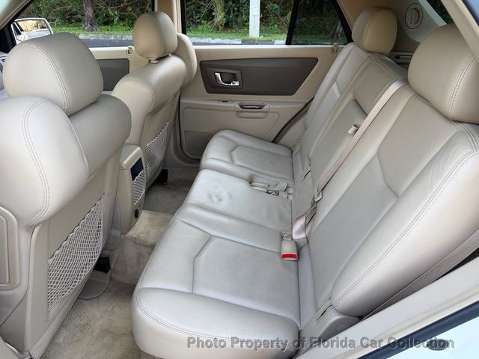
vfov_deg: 56.8
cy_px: 180
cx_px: 240
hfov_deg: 71.6
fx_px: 332
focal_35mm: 24
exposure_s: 1/121
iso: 80
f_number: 1.78
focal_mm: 6.76
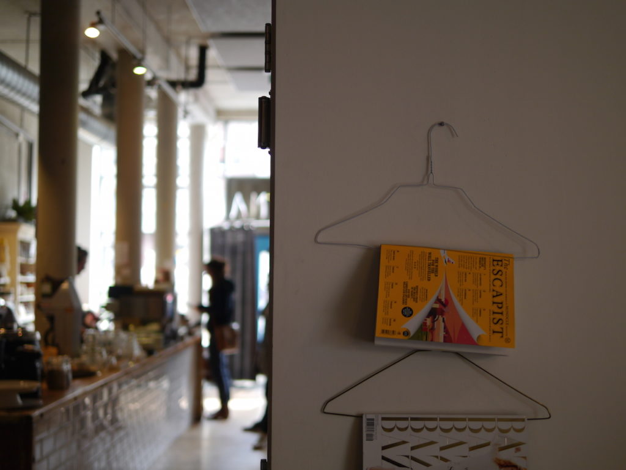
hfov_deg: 38.2
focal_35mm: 50
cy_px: 235
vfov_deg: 29.1
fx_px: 905
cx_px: 313
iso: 160
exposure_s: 1/200
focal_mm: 25
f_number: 1.4
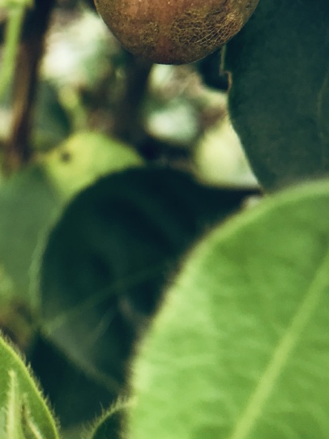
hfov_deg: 23.4
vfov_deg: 29.3
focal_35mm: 62
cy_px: 7
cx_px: 91
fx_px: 786
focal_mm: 3.99
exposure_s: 1/184
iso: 20
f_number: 1.8
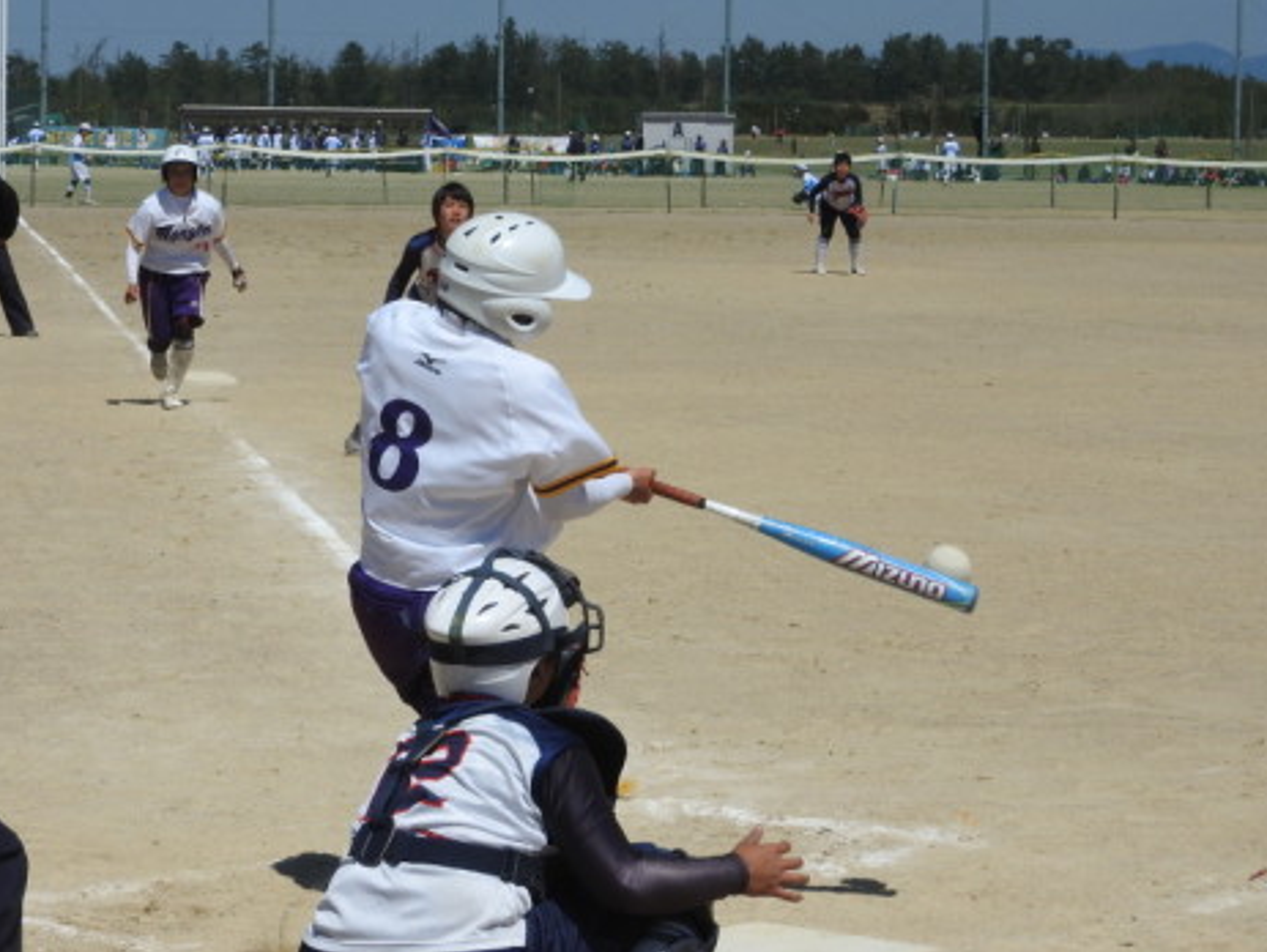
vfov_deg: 12.1
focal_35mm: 123
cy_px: 479
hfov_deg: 16.0
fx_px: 4505
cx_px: 531
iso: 100
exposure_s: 1/1600
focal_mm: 17
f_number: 4.8
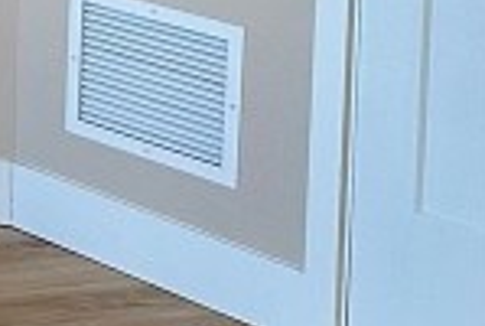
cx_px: -1175
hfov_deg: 8.7
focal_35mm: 171
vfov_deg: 7.5
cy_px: -453
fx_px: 2308
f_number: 1.78
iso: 250
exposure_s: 1/60
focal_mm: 6.86
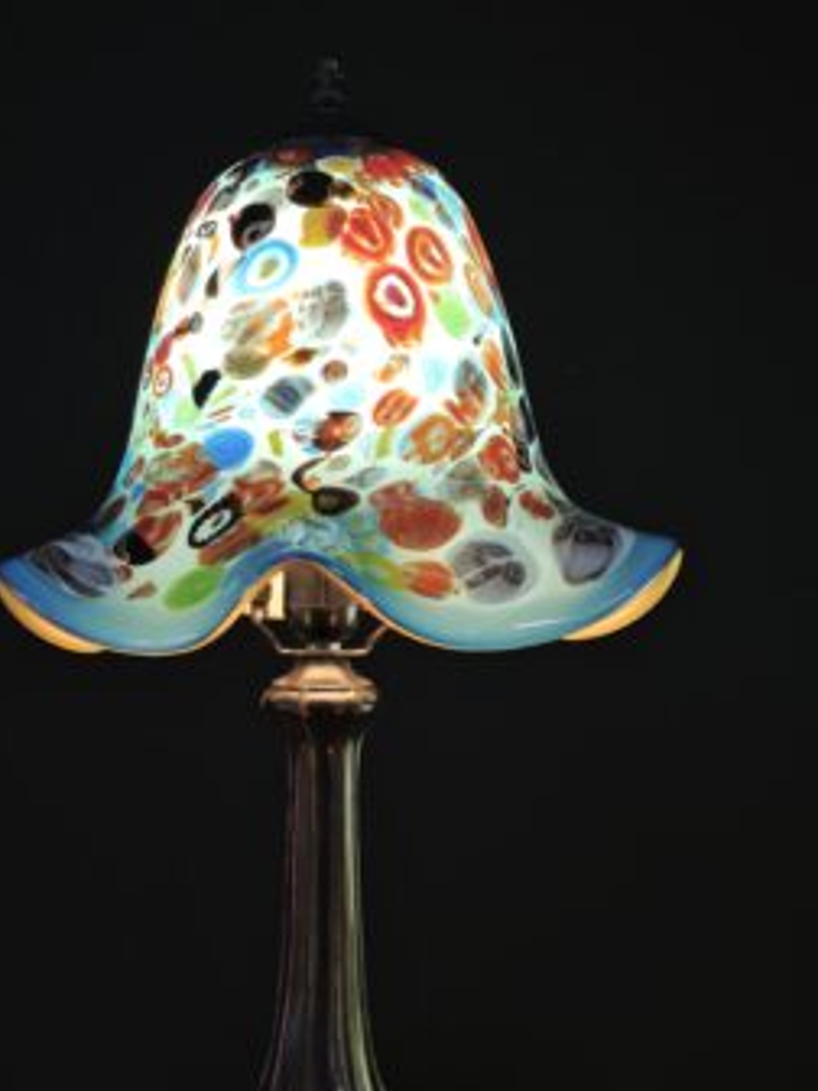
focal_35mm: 89
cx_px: 351
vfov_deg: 22.0
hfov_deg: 16.6
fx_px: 2804
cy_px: 615
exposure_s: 1/50
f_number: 1.8
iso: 100
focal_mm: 11.5
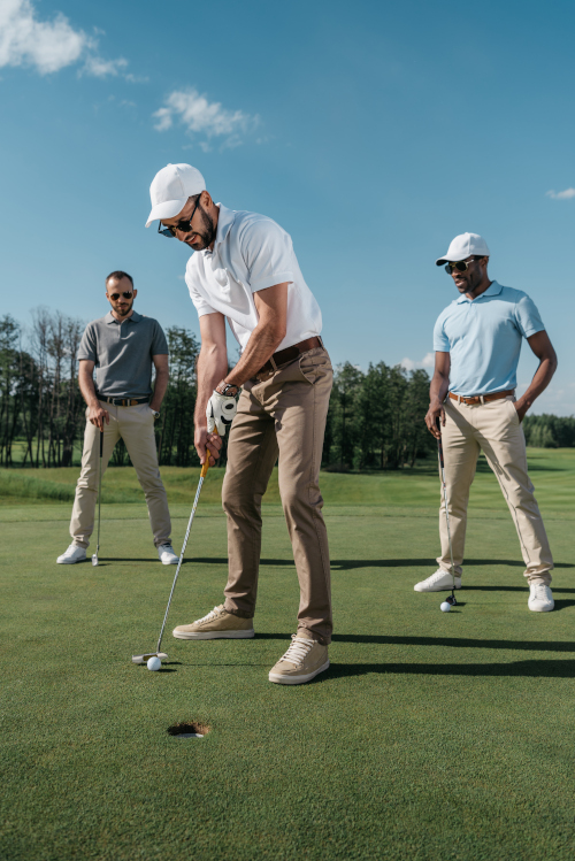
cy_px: 430
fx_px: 766
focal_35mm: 32
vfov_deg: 58.7
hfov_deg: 41.1
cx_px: 288
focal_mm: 32
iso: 100
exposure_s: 1/1000
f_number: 4.5
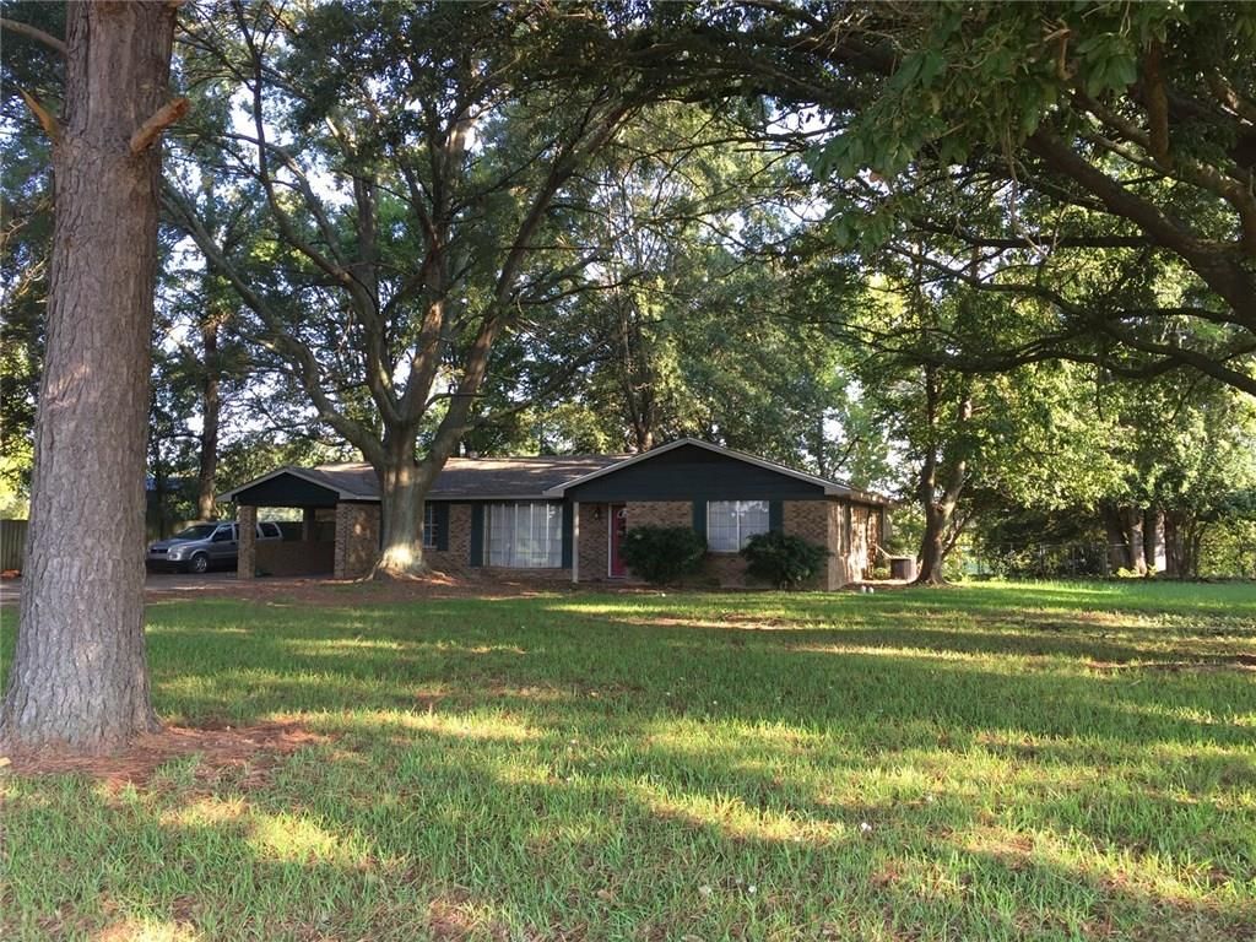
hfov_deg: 61.7
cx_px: 628
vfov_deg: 48.2
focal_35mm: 29
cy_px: 471
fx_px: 1052
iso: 40
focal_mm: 4.15
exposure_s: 1/120
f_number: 2.2
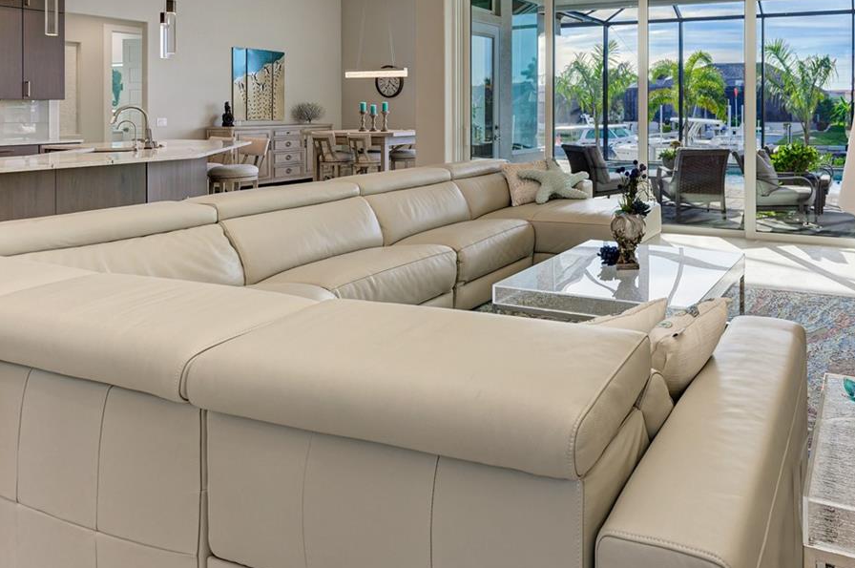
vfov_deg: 47.9
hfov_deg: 65.8
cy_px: 103
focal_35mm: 25
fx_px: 593
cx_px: 671
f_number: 9
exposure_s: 1/30
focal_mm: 14
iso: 200
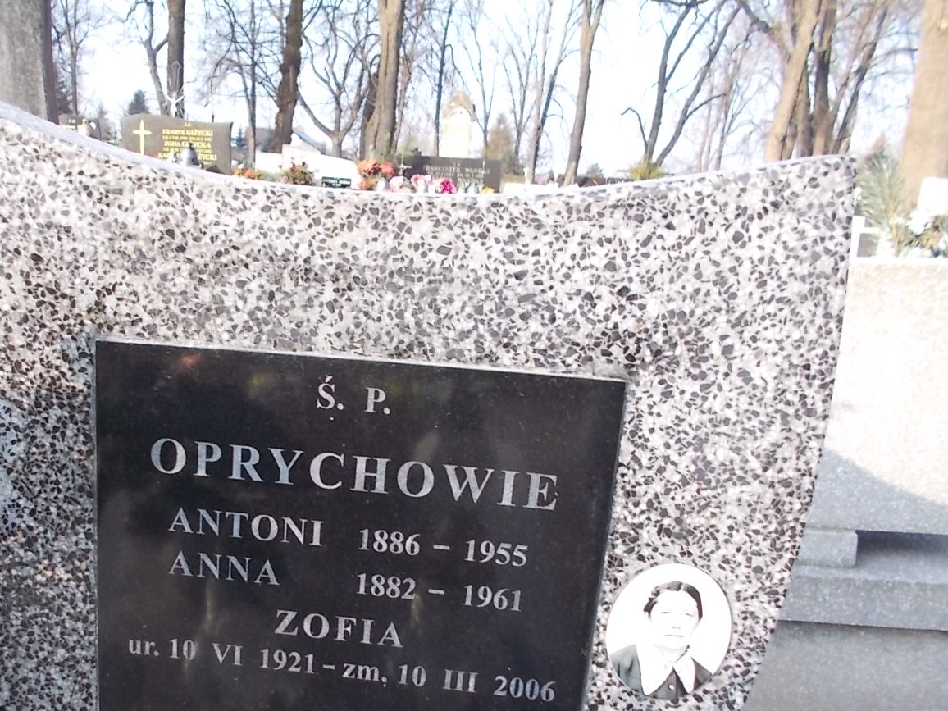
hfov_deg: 50.6
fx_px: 986
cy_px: 463
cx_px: 335
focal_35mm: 36
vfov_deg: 39.3
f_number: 3.2
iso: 80
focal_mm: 4.6
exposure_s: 1/160
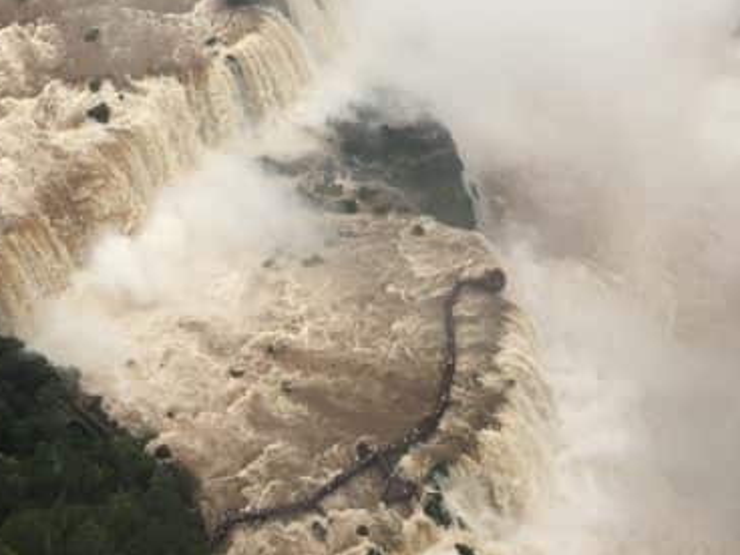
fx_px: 1347
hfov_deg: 30.1
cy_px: -14
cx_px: 581
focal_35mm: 63
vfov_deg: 22.3
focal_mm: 4.15
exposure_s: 1/1637
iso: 25
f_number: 2.2
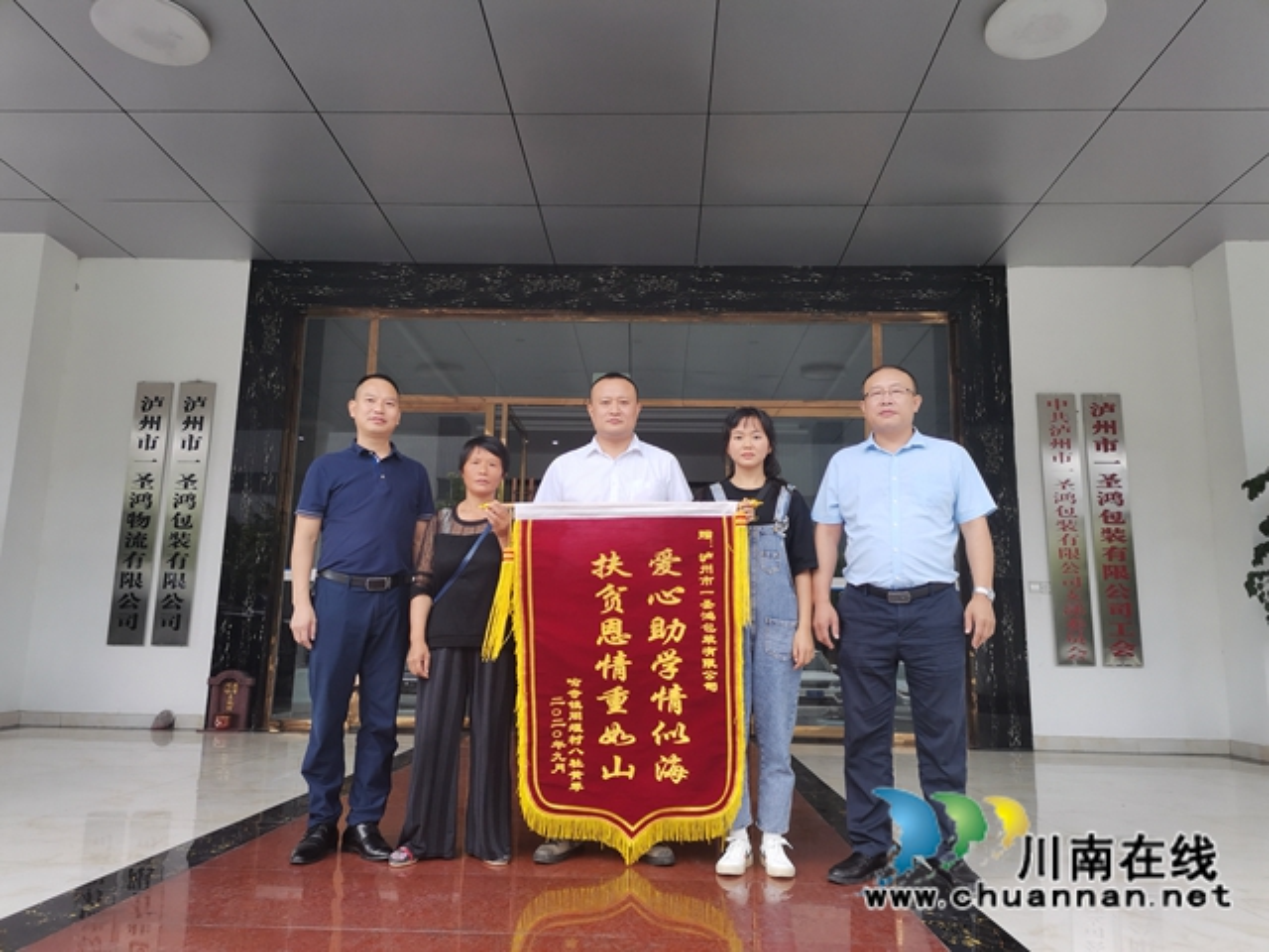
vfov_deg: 53.1
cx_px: 634
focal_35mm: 26
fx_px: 953
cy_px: 476
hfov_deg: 67.3
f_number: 1.8
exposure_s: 1/241
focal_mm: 4.75
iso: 50
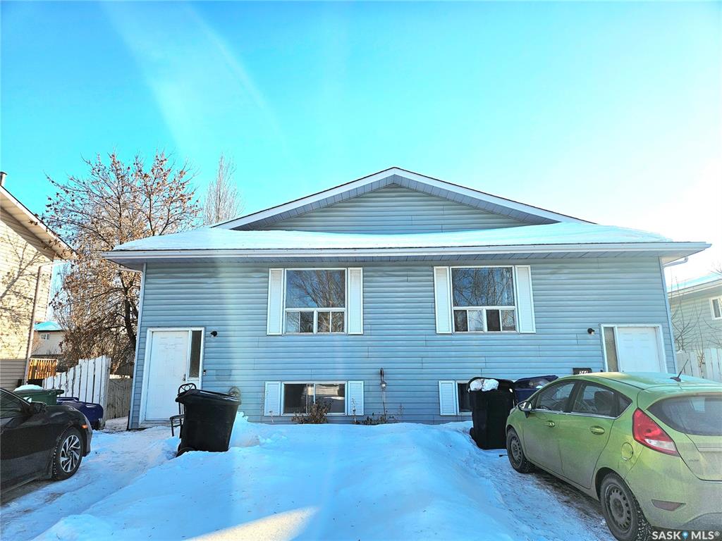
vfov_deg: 58.9
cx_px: 361
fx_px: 480
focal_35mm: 23
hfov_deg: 73.9
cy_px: 270
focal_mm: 5.4
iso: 25
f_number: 1.8
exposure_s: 1/2000
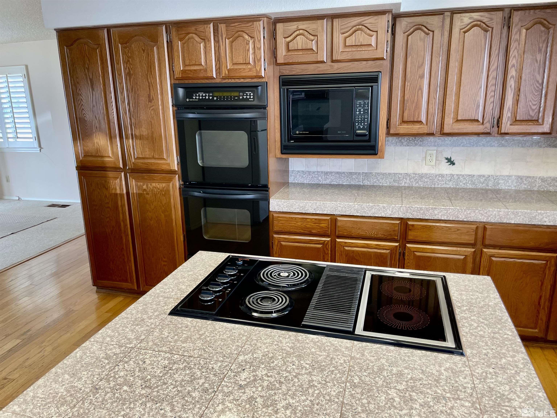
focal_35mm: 26
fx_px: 418
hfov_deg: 67.3
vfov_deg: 53.1
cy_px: 209
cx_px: 278
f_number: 1.6
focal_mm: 4.2
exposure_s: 1/60
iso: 64
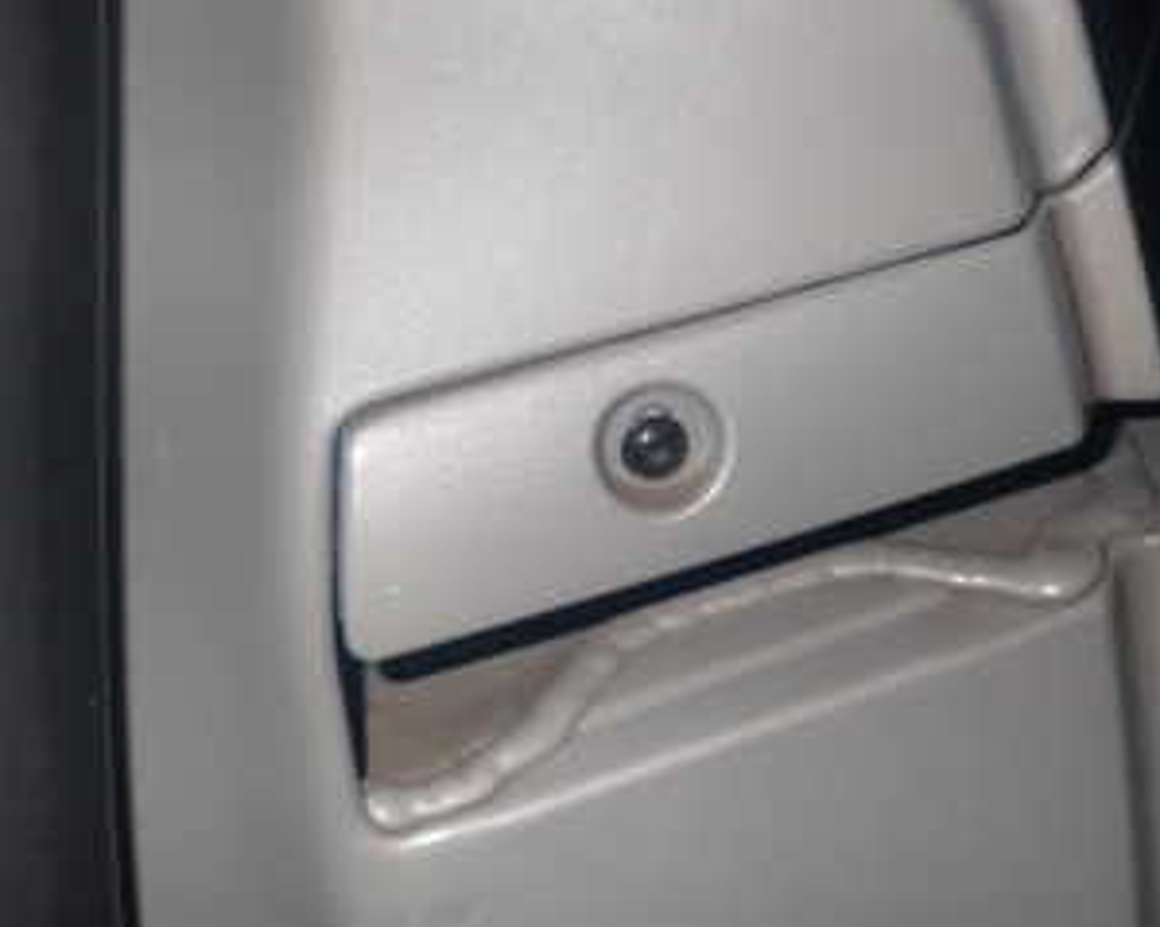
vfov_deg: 30.8
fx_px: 1682
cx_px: 725
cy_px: 493
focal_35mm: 49
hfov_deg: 37.8
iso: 200
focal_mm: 4.5
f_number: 5.6
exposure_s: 1/30
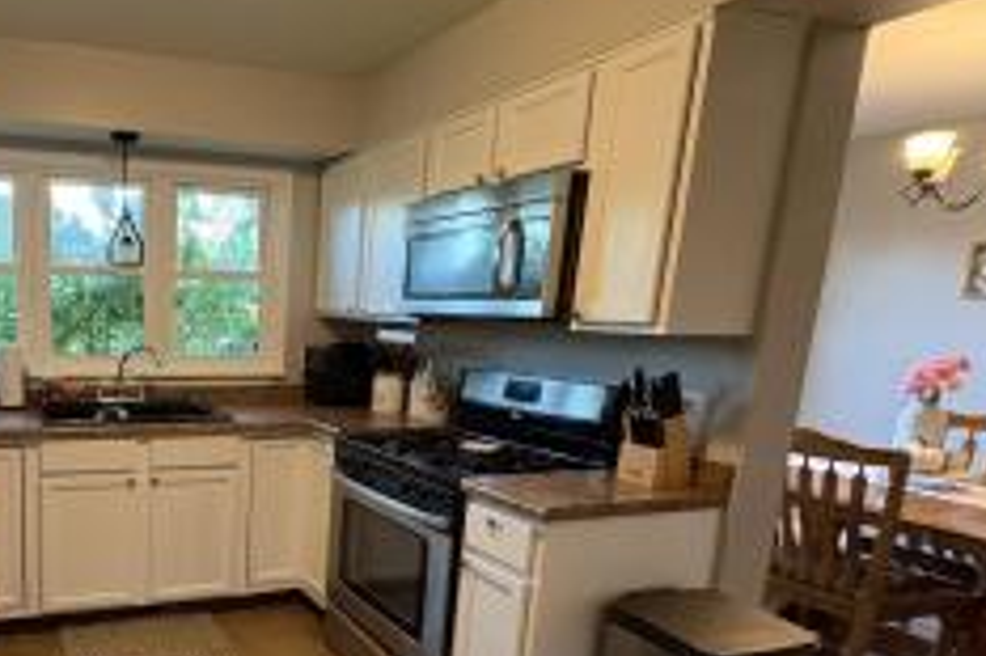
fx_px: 684
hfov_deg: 64.3
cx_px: 178
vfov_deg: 50.3
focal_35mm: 25
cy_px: 436
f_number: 2.2
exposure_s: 1/60
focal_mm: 2.22
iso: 800
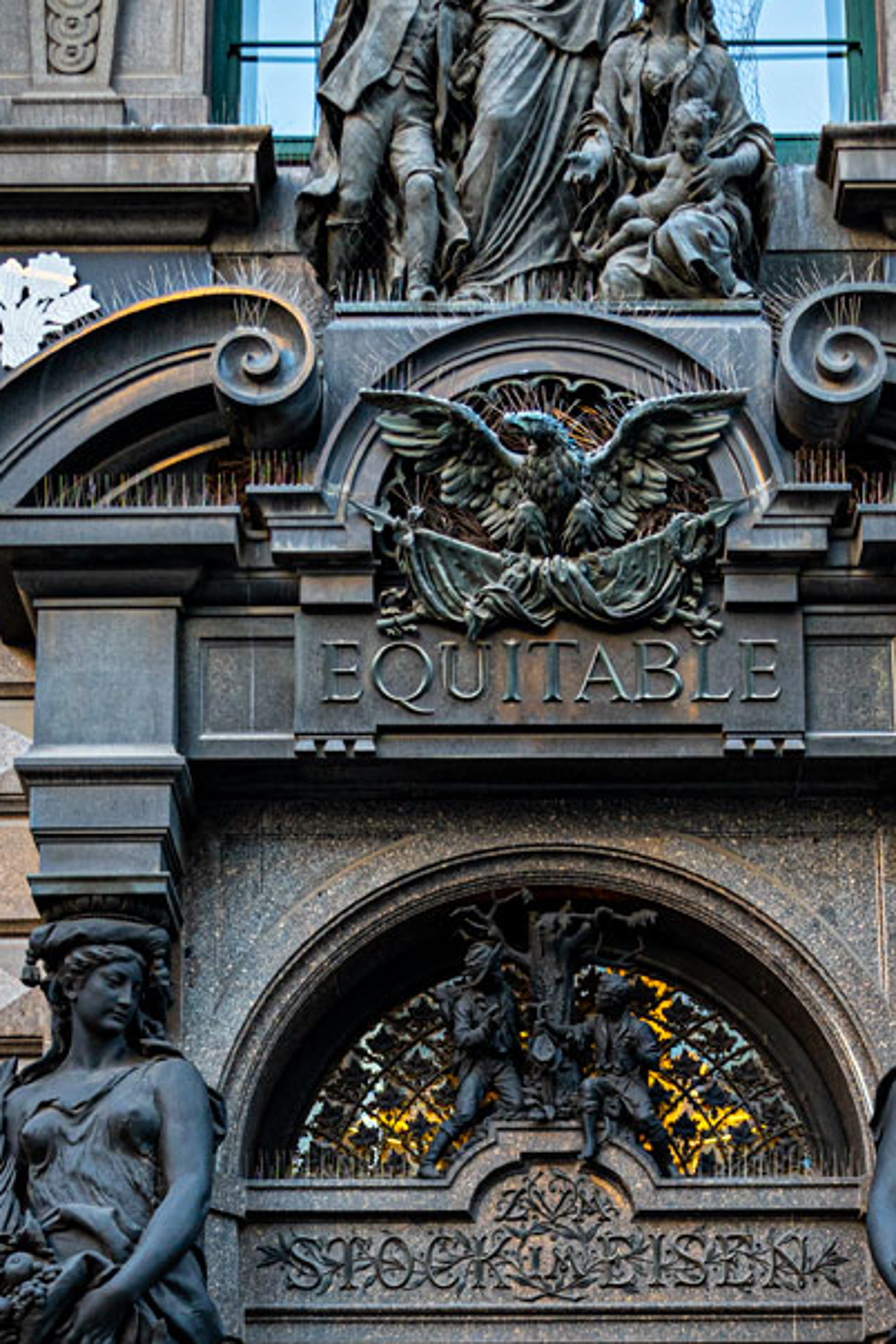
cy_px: 1155
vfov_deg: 23.0
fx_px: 3237
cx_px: 542
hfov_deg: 15.7
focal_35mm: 87
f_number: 2.8
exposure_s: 1/125
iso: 400
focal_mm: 24.2
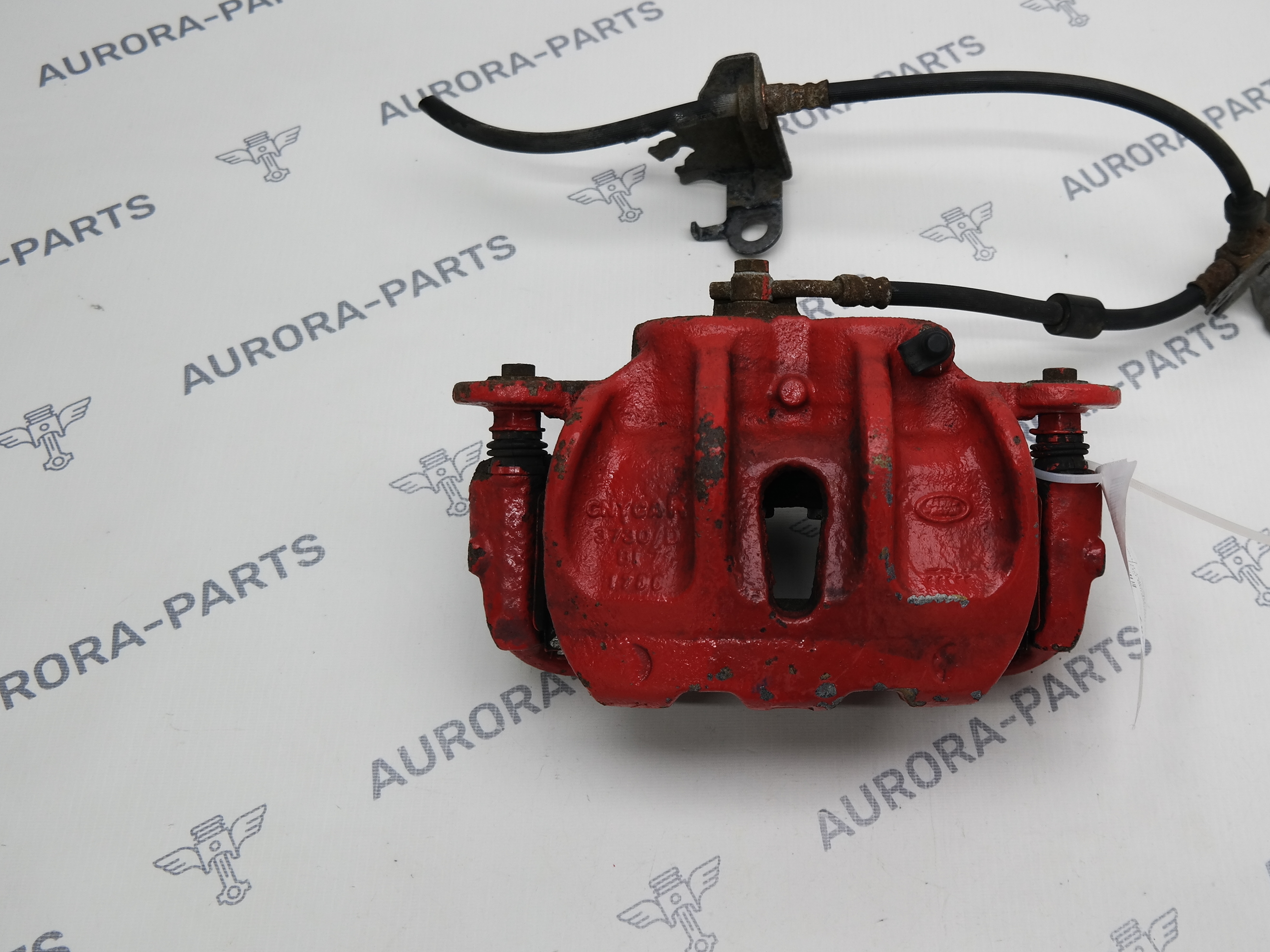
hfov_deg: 48.2
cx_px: 839
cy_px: 394
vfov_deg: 37.6
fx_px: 1394
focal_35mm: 38
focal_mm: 18
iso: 100
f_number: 3.5
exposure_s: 1/80
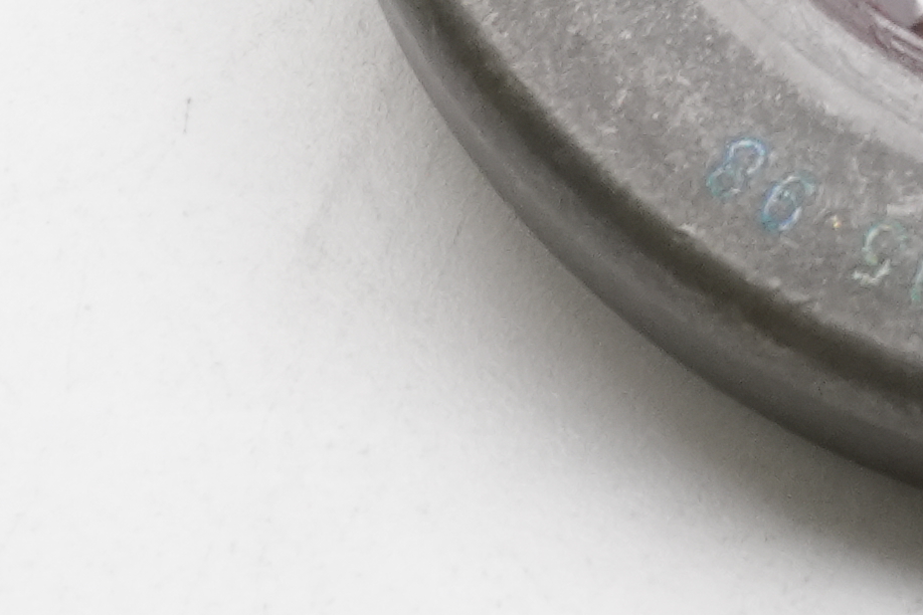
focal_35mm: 250
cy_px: -909
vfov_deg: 5.3
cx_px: 1324
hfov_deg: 8.1
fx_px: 6416
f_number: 11
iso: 640
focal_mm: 25
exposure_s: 1/60
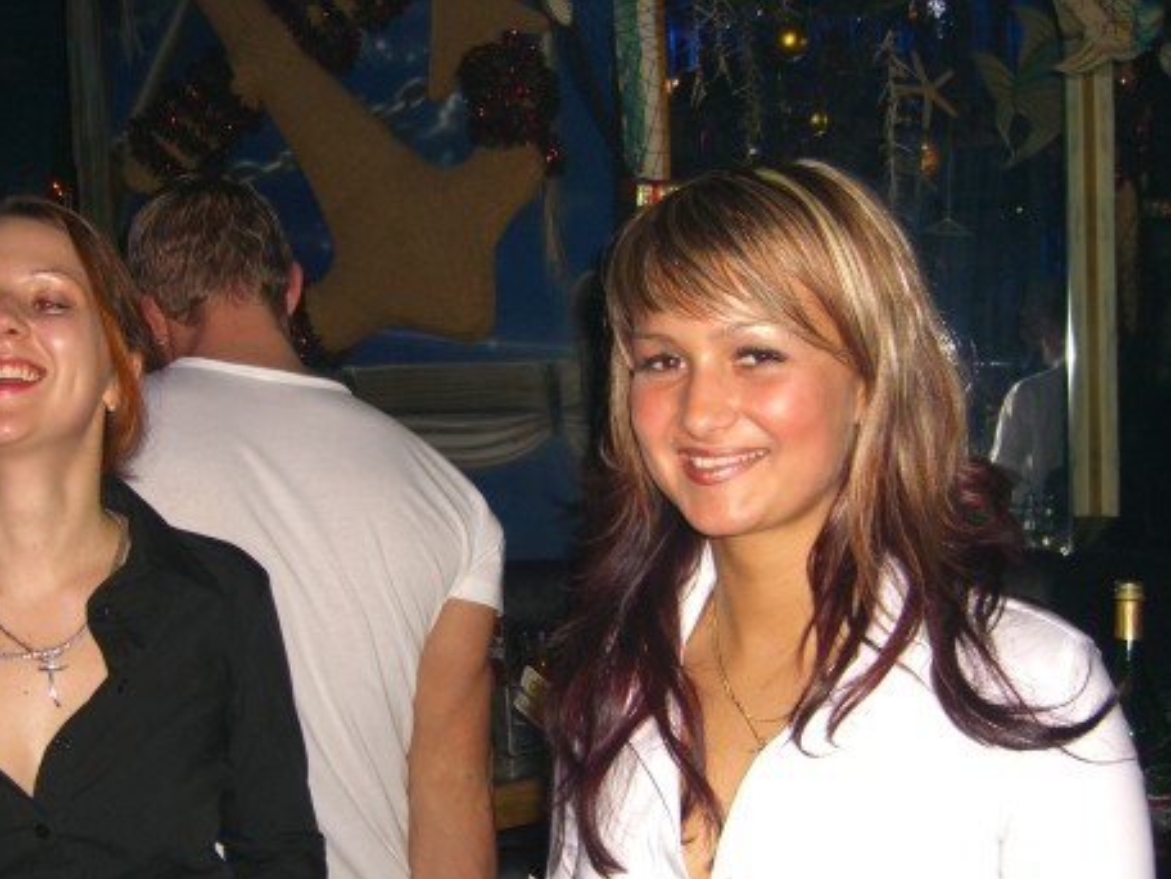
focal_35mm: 50
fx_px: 1691
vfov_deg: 28.9
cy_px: 576
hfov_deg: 38.0
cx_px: 455
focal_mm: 7.9
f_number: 2.8
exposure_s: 1/60
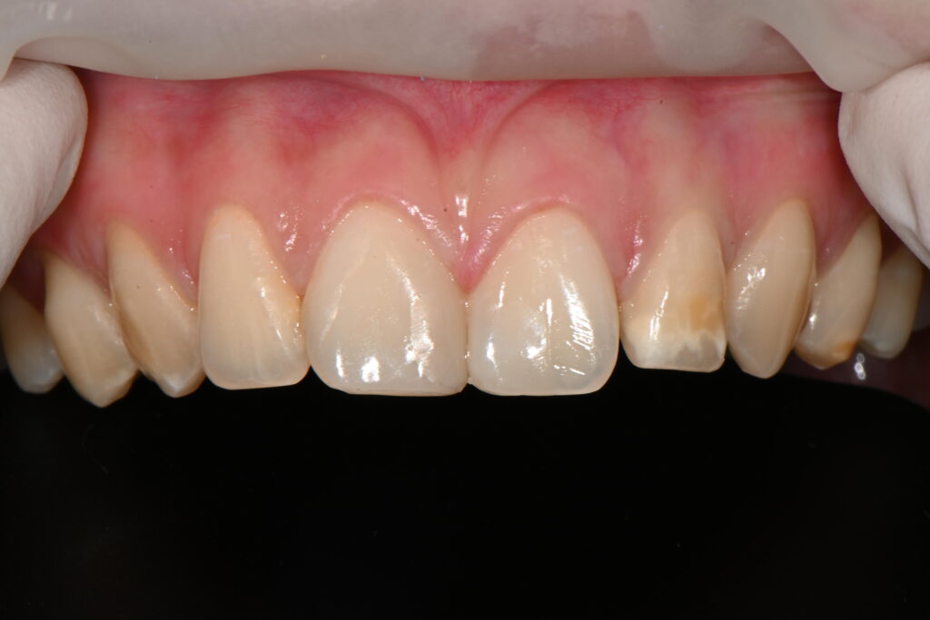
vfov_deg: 10.8
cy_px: 310
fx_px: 3294
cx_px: 465
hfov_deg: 16.1
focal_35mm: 128
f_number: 36
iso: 250
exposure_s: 1/125
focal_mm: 85
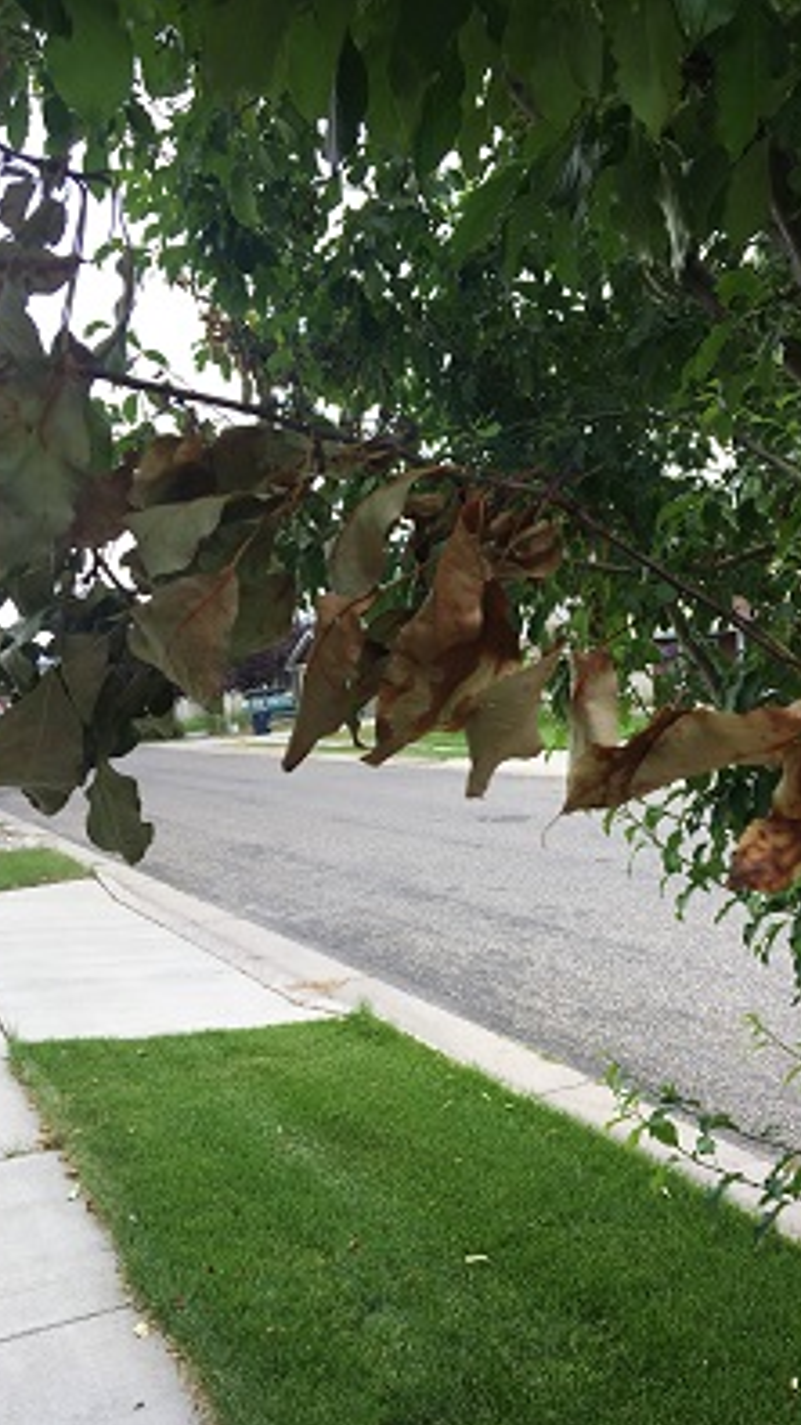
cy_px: 718
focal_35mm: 32
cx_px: 487
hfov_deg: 36.5
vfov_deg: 61.0
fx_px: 1209
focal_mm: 4.15
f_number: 2.2
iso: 25
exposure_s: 1/239
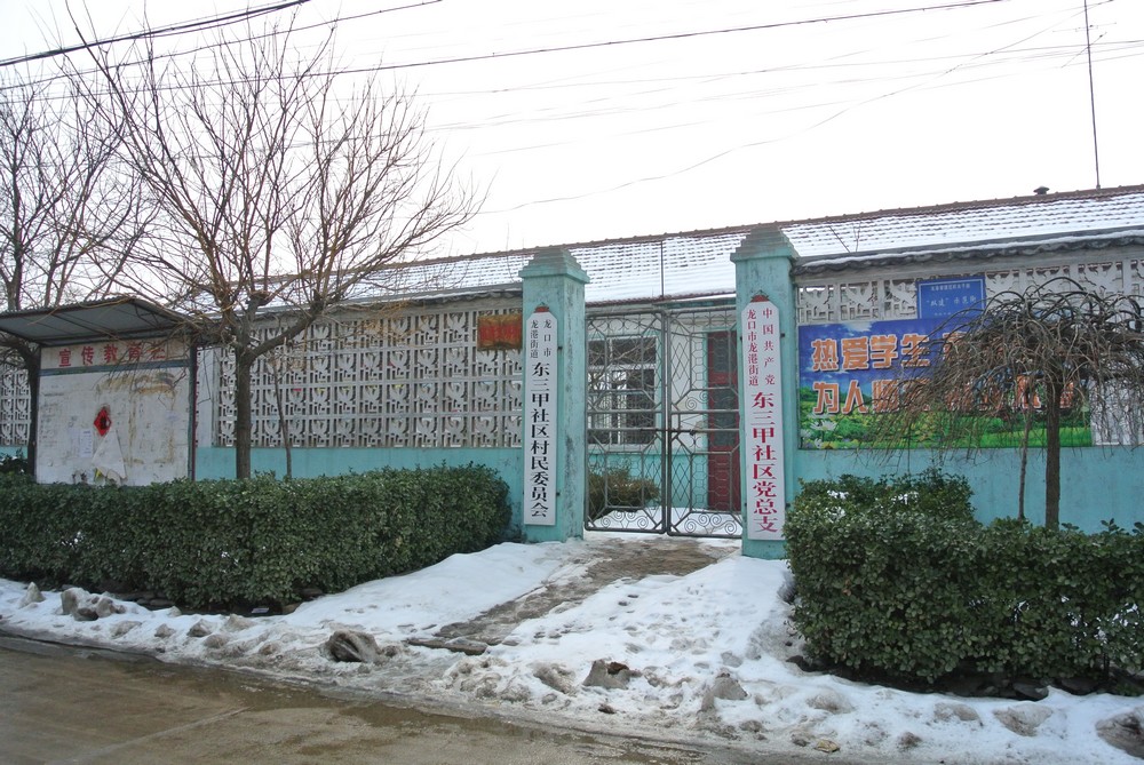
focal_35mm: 27
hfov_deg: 67.3
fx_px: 859
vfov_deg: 48.0
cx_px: 572
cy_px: 382
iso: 400
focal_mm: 10
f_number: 6.3
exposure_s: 1/1250
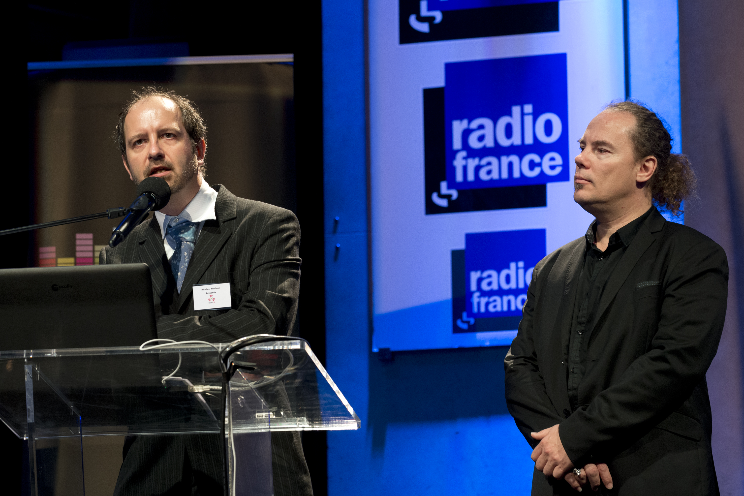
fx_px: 2790
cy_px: 248
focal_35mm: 135
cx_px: 372
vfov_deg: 10.2
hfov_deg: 15.2
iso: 3200
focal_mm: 135
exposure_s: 1/60
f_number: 8
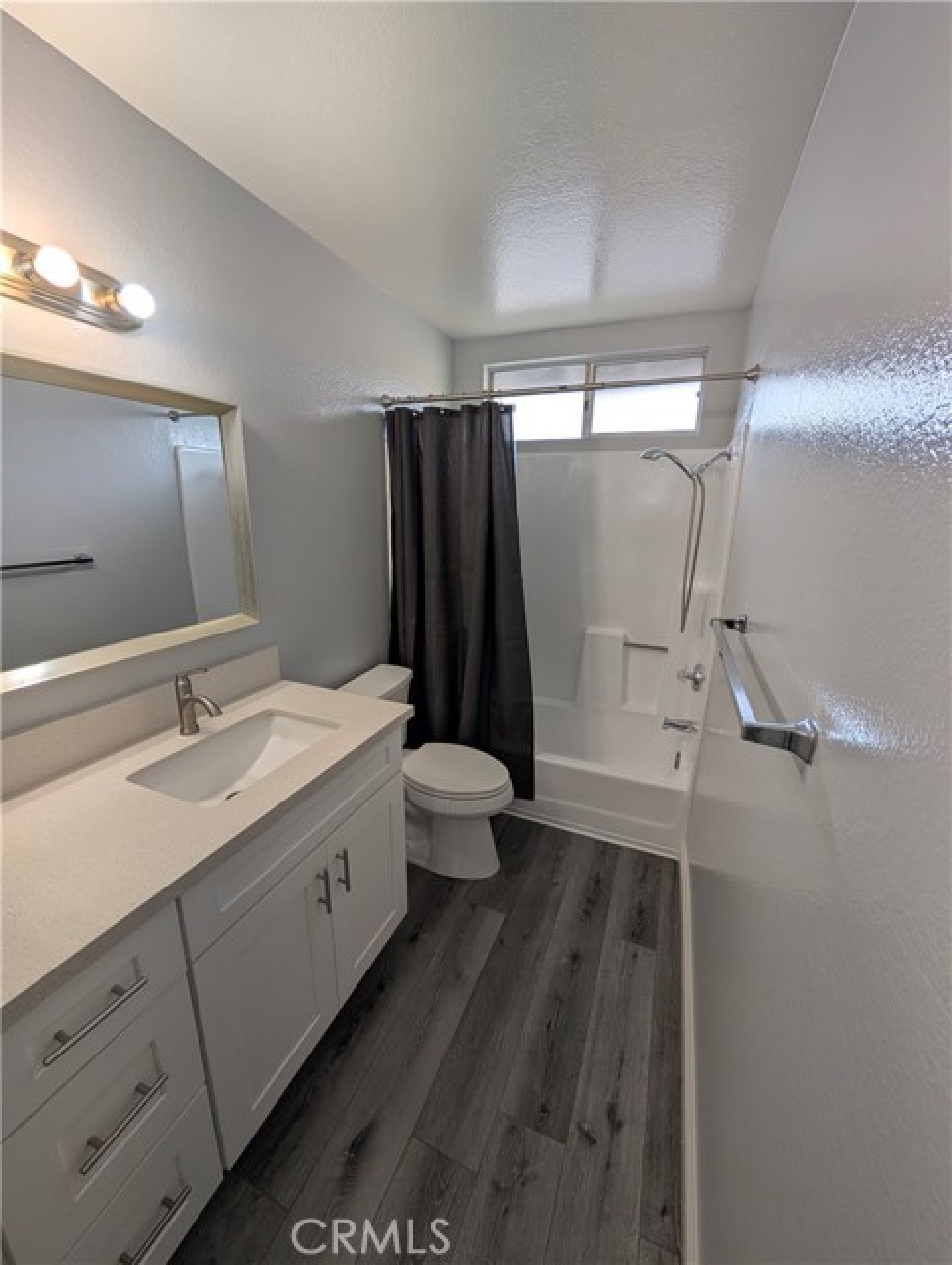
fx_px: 439
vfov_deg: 110.5
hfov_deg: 94.6
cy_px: 632
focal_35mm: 12
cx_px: 476
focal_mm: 2.02
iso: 54
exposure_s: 1/217
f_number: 1.7
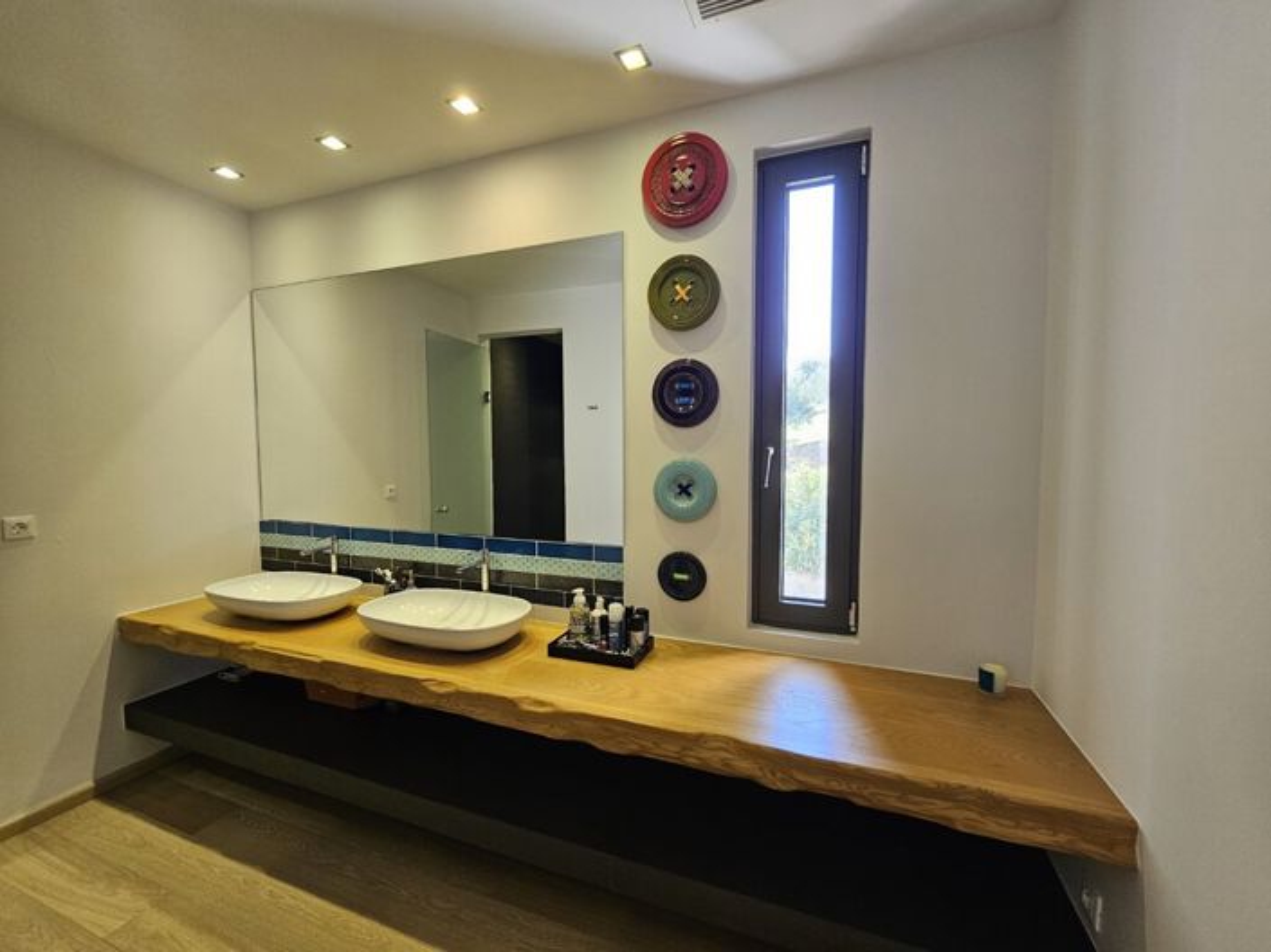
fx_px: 477
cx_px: 636
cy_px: 476
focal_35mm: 13
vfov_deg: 89.9
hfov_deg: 106.2
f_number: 2.2
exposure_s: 1/50
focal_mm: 2.2
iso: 250
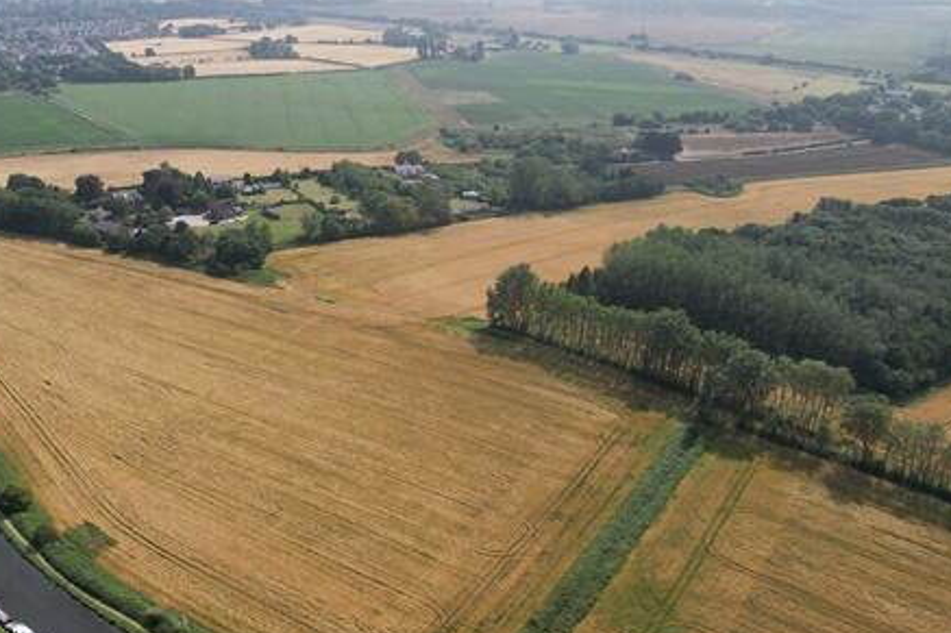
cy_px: 336
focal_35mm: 33
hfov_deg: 55.8
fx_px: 871
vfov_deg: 39.9
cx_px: 300
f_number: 2.8
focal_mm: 8.38
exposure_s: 1/3000
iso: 200
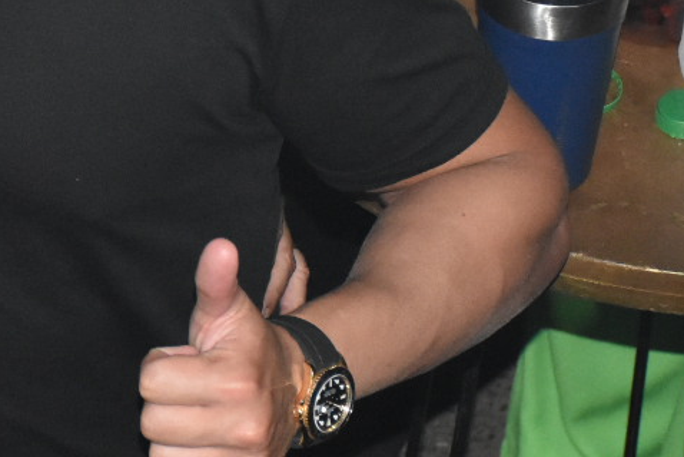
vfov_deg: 6.0
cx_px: -230
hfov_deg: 8.8
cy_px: -53
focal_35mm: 229
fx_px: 4346
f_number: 5.6
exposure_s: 1/100
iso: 3200
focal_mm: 45
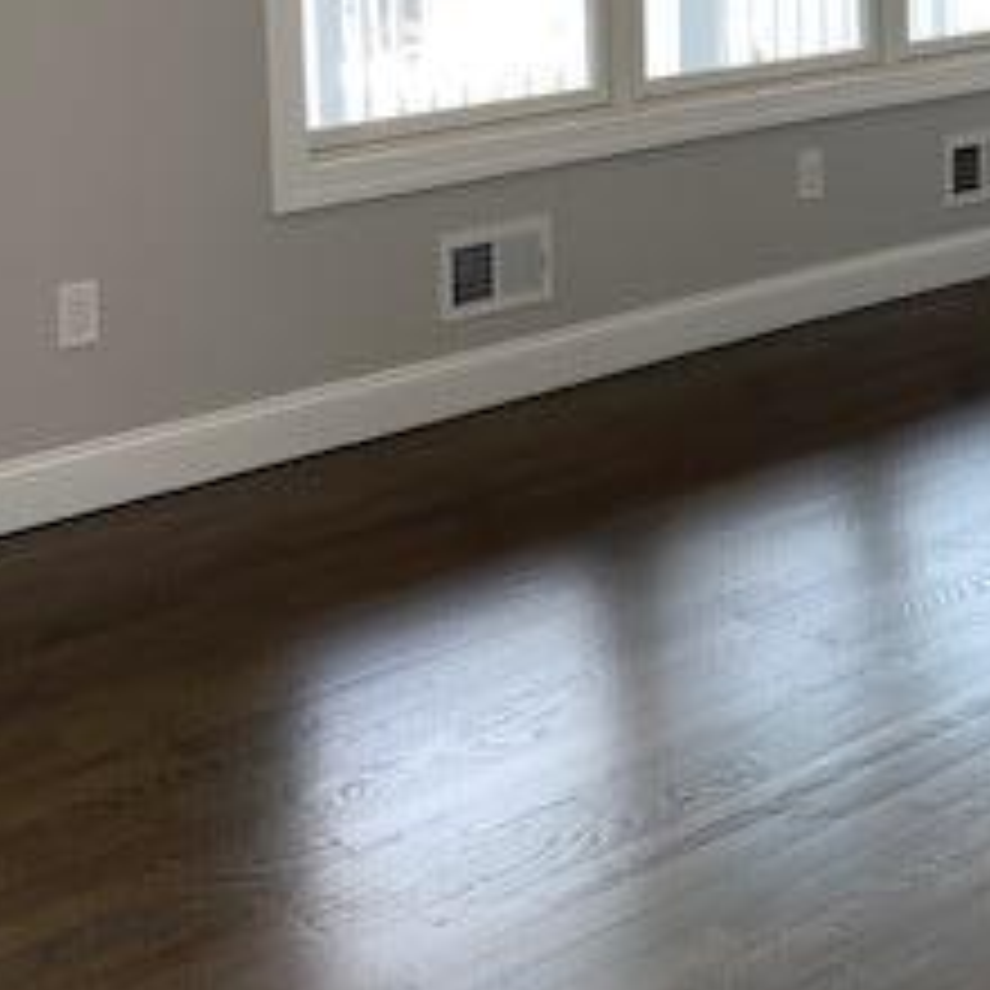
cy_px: 27
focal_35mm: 67
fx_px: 2168
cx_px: 900
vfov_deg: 24.7
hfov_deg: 24.9
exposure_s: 1/120
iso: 25
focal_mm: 4.25
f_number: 1.8
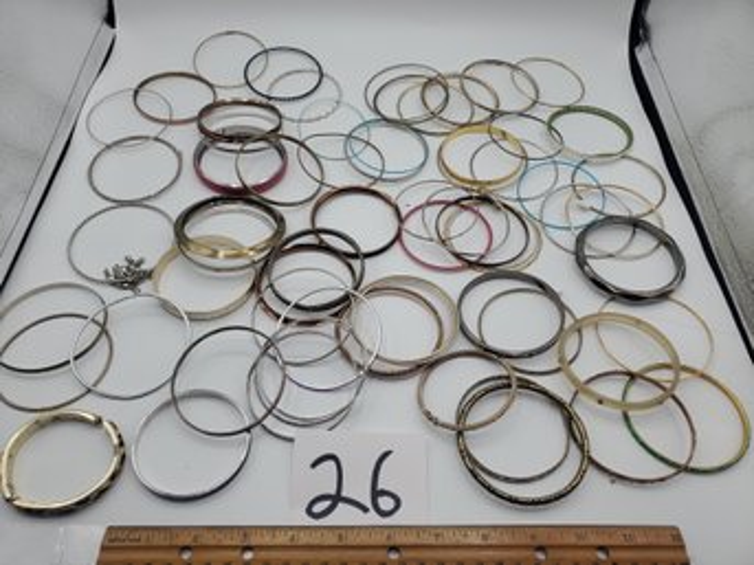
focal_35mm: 26
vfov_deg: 53.0
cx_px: 377
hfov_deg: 67.3
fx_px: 566
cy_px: 282
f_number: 2.4
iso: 50
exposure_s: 1/619
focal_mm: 4.3
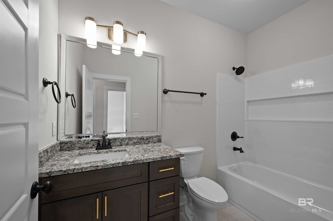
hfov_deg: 104.3
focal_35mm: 14
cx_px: 166
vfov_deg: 81.1
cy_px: 110
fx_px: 129
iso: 400
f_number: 9
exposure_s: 1/20
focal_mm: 14
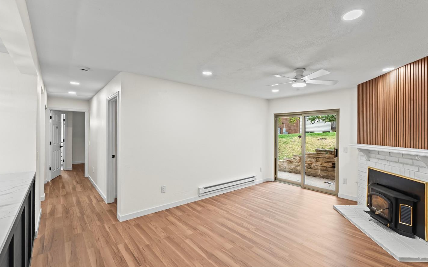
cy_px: 134
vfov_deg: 71.3
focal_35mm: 16
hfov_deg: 97.5
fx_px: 187
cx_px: 236
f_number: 8
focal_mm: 14
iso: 500
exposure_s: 1/4
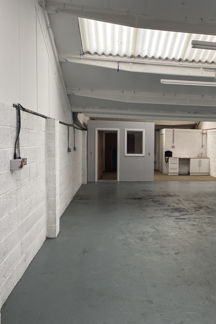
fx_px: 333
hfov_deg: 34.4
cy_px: 165
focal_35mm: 37
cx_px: 185
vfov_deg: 51.9
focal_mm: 4.25
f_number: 1.8
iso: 32
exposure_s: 1/296
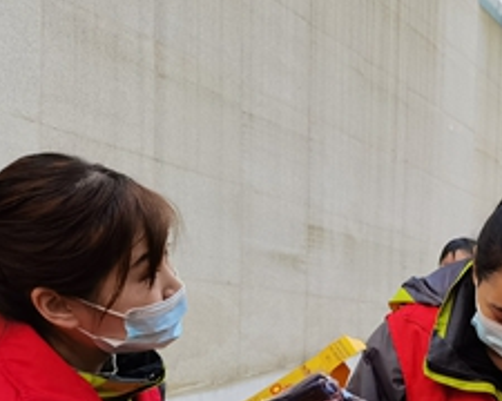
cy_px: 477
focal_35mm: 75
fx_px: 1114
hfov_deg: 23.3
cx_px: 593
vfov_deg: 19.3
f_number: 1.9
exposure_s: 1/551
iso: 160
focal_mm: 6.71
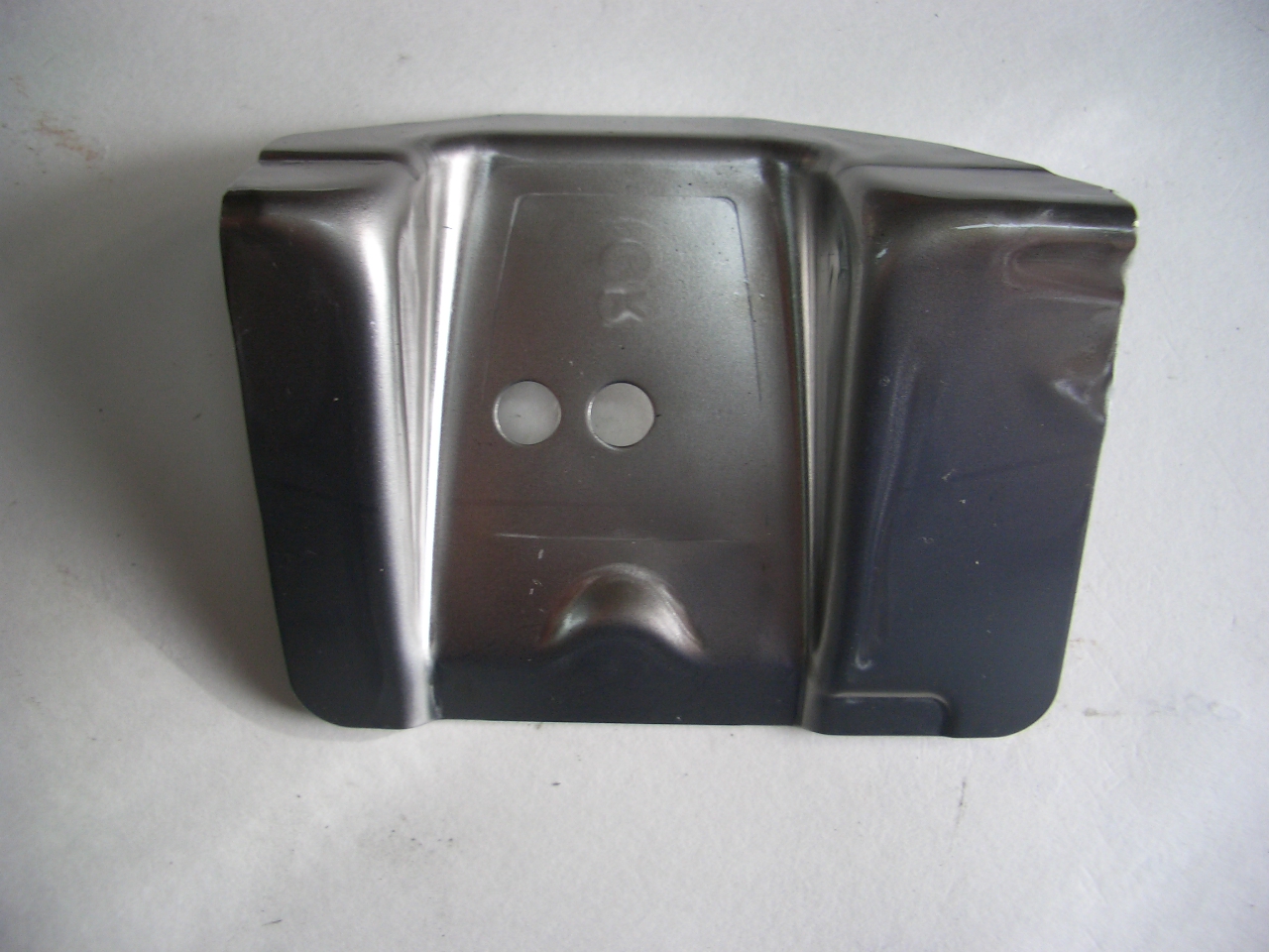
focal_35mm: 35
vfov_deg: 40.7
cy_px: 476
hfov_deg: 52.6
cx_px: 634
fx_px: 1283
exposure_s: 1/80
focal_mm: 5.8
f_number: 2.6
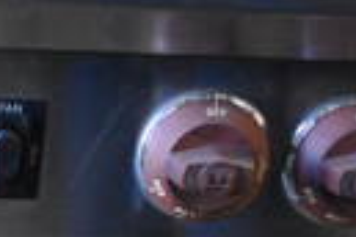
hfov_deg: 14.7
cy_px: 471
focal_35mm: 128
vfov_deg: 9.9
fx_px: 1266
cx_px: -210
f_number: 3.5
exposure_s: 1/125
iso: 2200
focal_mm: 18
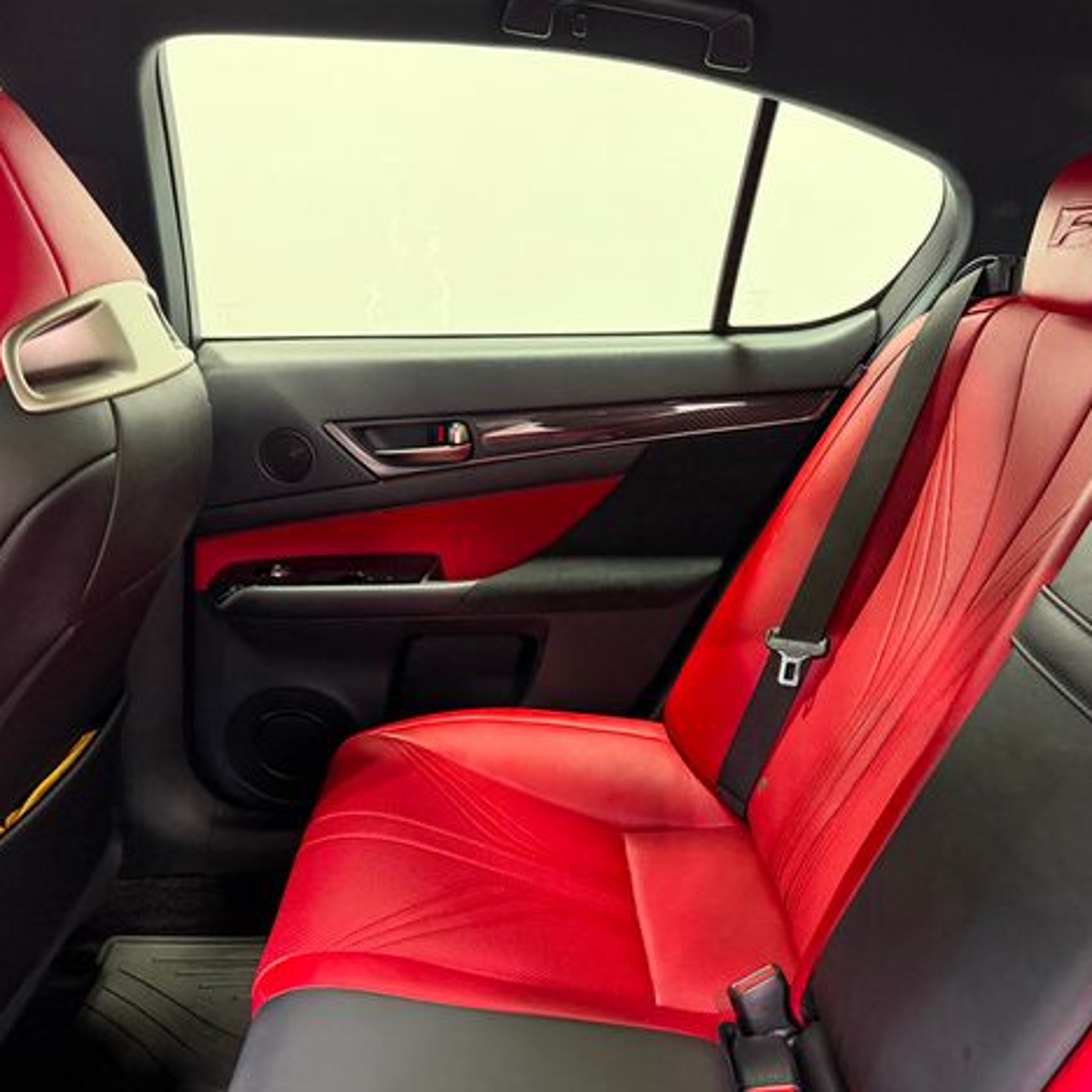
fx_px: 1035
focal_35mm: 29
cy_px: 537
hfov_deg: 55.4
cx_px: 625
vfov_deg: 55.6
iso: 640
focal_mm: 6.76
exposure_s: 1/60
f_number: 1.78
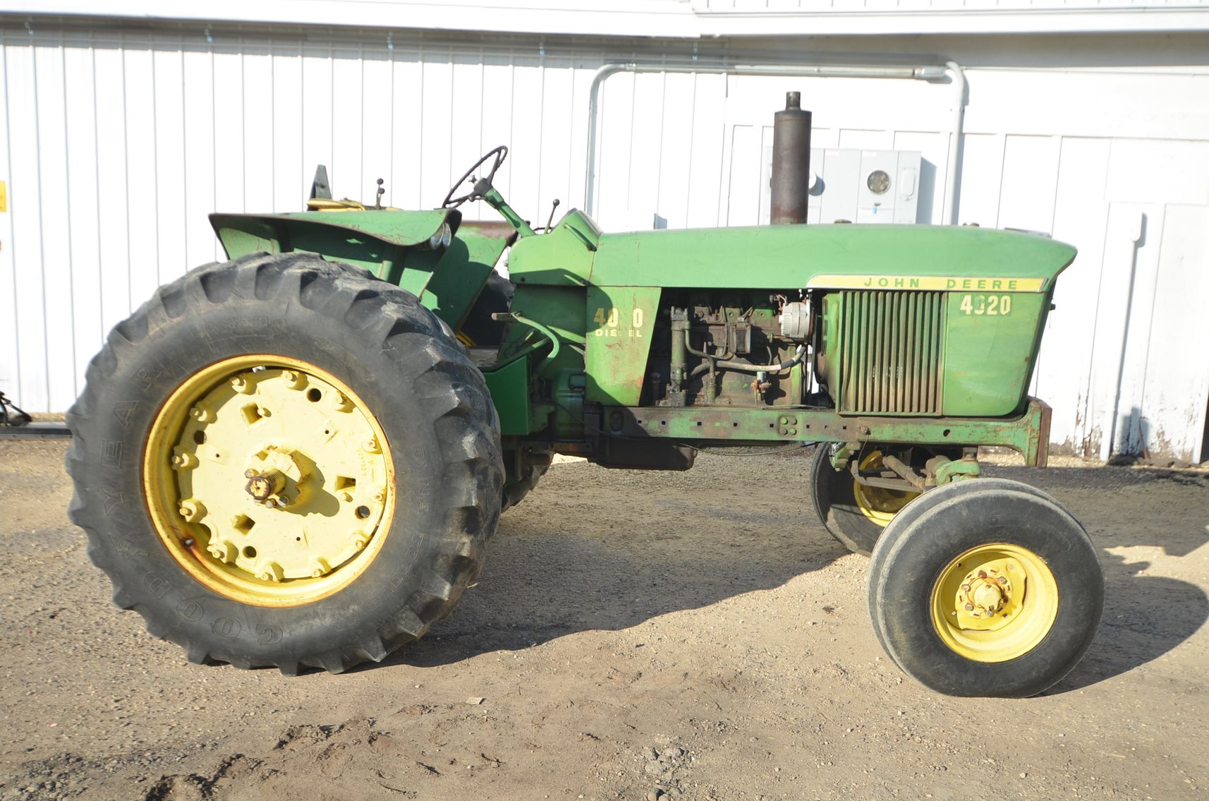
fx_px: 1005
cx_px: 604
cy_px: 400
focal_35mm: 30
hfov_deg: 62.0
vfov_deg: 43.4
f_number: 5.6
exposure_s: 1/320
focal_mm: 20
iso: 100
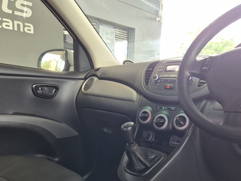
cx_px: 131
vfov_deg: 42.4
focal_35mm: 33
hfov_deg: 55.3
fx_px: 230
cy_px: 120
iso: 400
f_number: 1.8
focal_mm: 5.4
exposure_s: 1/100
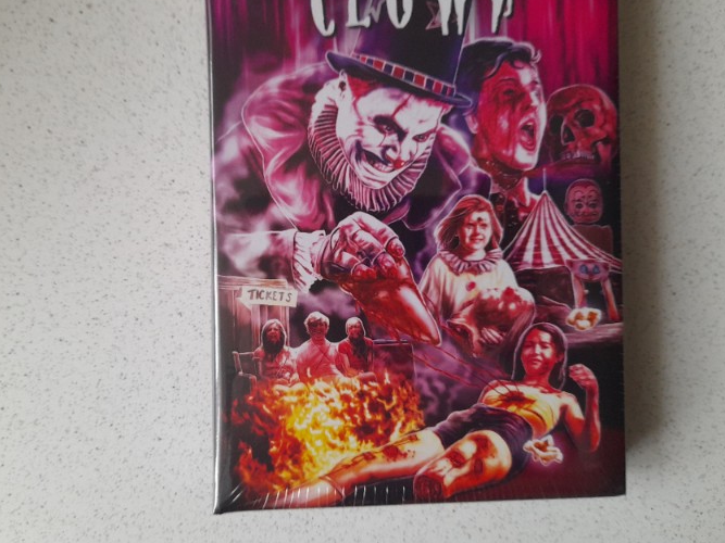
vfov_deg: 46.6
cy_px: 227
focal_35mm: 30
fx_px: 628
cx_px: 321
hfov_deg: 59.8
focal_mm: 4.6
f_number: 2
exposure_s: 1/50
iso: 160
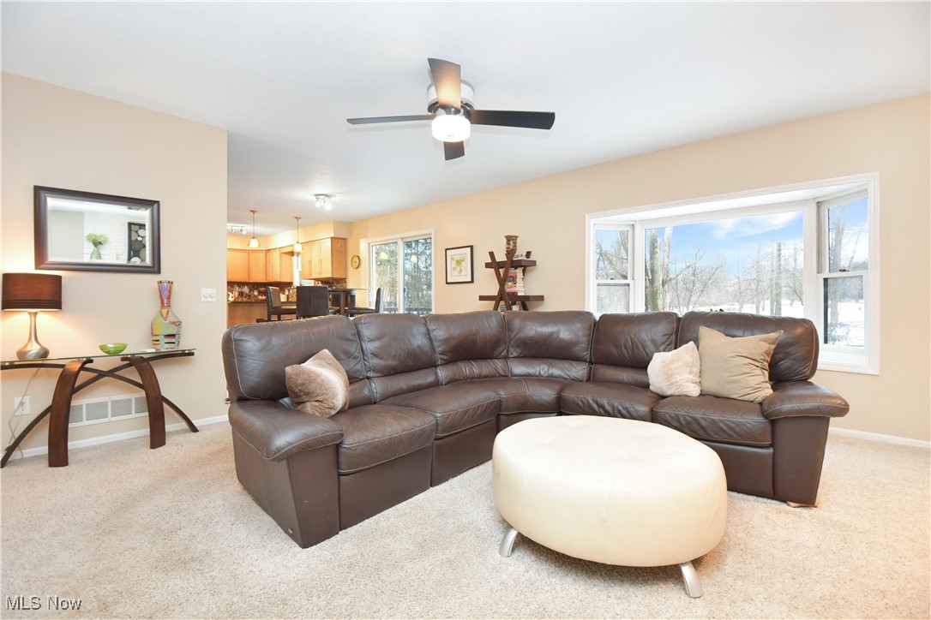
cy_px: 310
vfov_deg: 77.3
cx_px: 466
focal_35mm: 15
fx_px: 388
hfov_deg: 100.4
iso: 800
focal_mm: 10
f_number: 4
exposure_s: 1/30
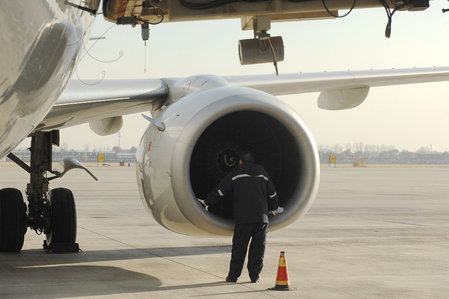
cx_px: 224
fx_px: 1308
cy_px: 150
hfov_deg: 19.5
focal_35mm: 105
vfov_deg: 13.0
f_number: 8
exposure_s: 1/350
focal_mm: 70
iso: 250
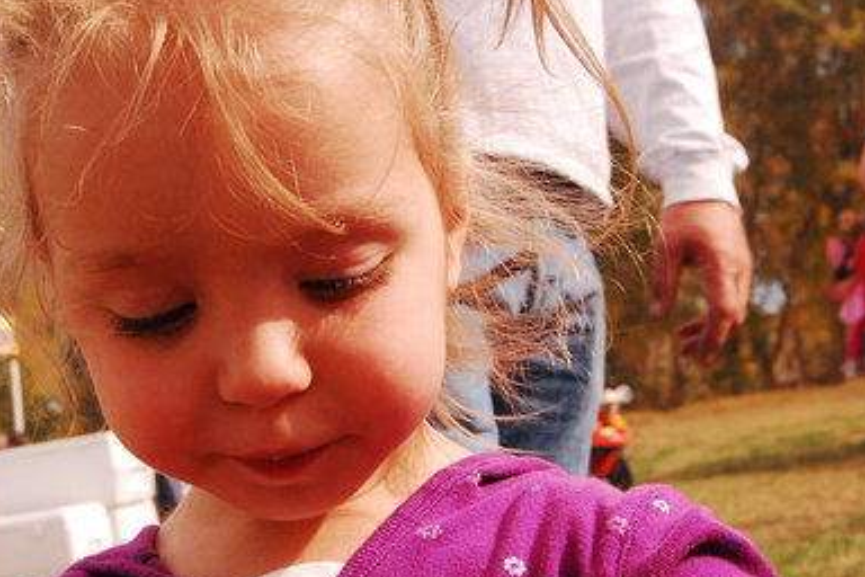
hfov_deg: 25.3
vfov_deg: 17.0
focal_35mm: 80
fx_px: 1922
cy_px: 385
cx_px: 302
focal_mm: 32
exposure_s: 1/800
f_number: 11
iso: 800
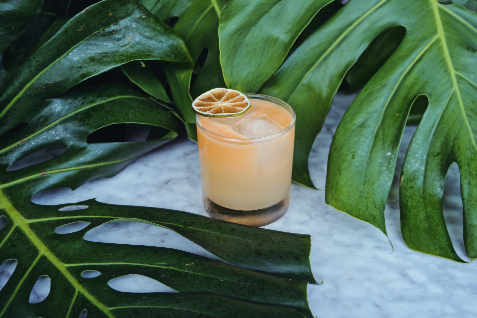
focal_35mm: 43
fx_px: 570
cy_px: 159
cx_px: 238
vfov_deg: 31.2
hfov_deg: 45.4
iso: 100
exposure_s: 1/100
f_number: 4
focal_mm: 28
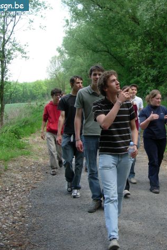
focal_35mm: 53
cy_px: 125
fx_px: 369
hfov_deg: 25.0
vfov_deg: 37.5
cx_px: 139
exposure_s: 1/322
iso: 64
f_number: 2.8
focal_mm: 7.8
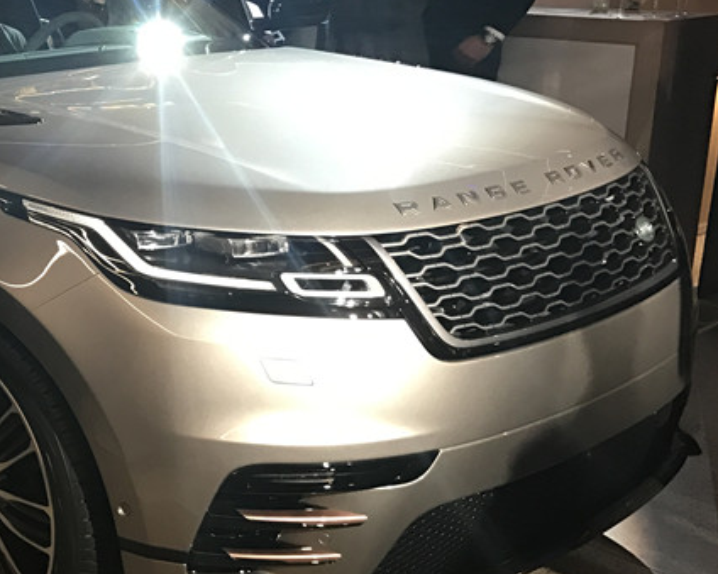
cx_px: -12
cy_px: 241
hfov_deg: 30.1
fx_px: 1232
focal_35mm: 58
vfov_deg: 26.2
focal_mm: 3.99
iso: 80
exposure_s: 1/17
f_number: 1.8
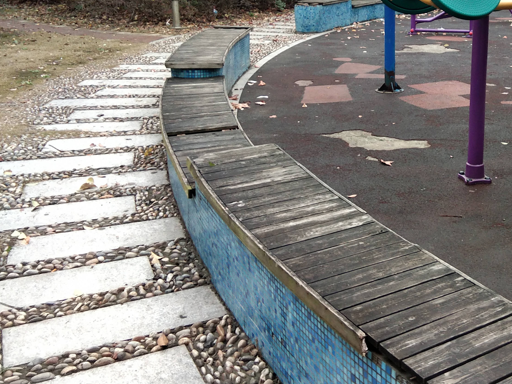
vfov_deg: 24.8
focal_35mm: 58
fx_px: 858
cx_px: 405
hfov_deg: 32.4
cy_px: 68
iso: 200
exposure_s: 1/50
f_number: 2.2
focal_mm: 3.69
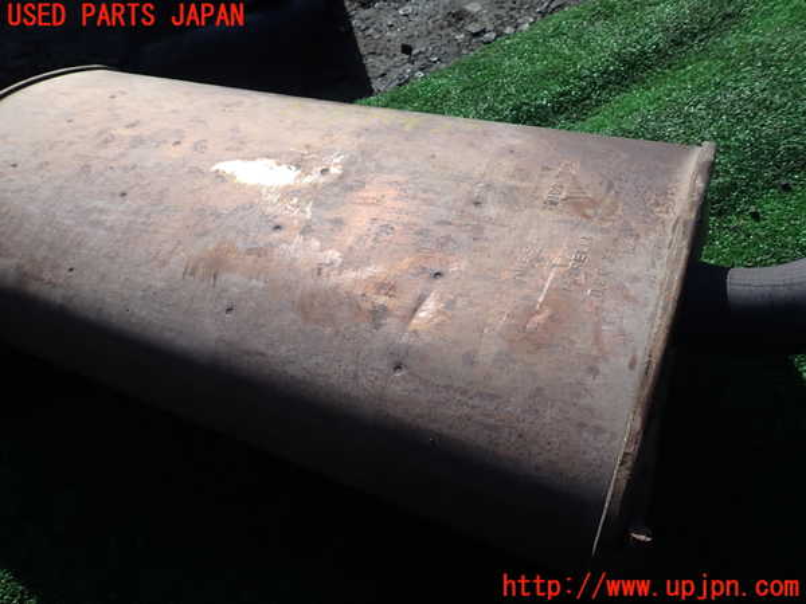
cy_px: 302
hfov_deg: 69.4
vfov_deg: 54.9
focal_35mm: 25
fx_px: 582
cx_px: 403
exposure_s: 1/200
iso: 100
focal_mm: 4.5
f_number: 8
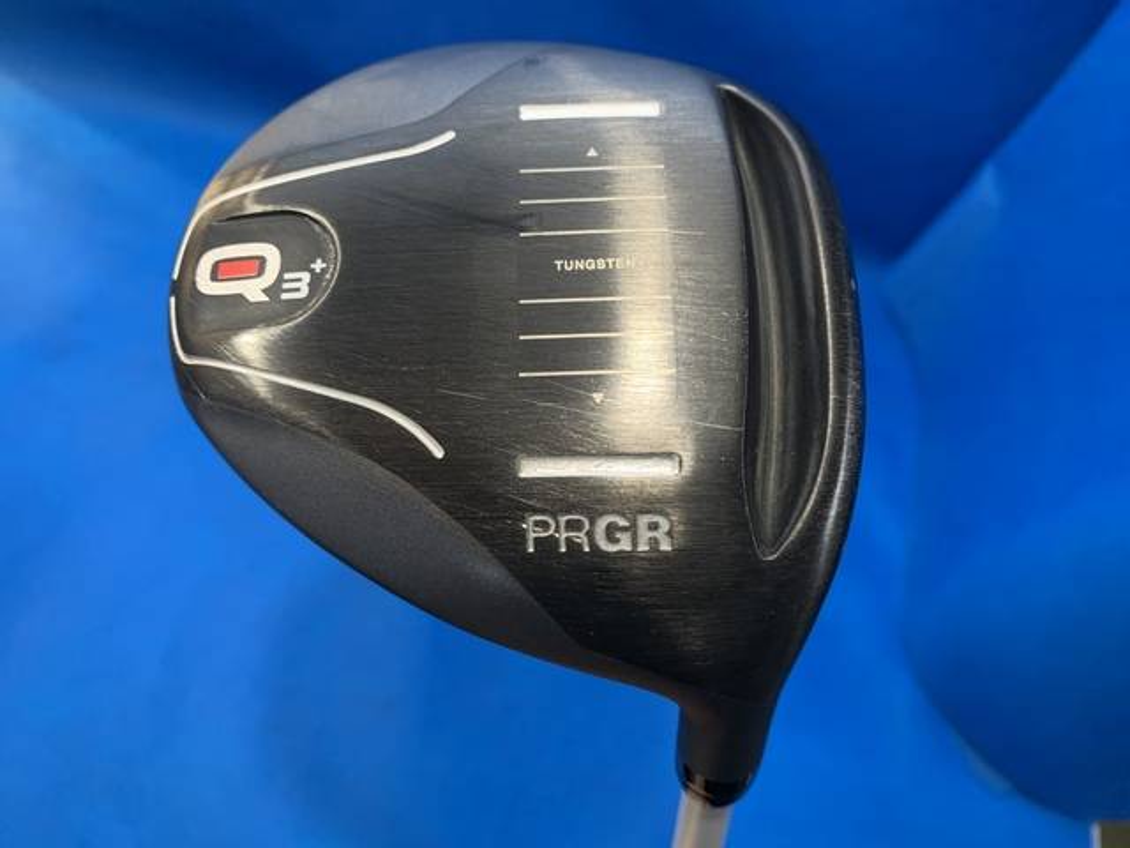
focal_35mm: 26
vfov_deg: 53.1
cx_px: 565
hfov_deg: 67.3
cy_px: 424
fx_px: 849
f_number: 1.8
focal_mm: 4.25
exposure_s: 1/60
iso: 100
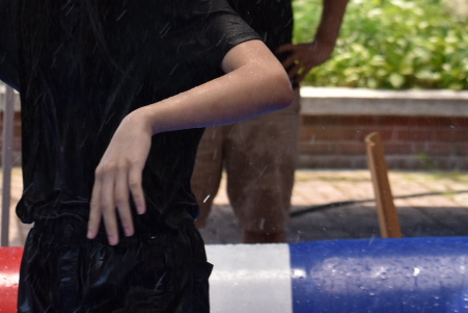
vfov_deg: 5.2
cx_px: 88
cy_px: 34
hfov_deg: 7.7
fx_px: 3459
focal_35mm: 266
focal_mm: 80
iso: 220
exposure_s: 1/250
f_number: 8
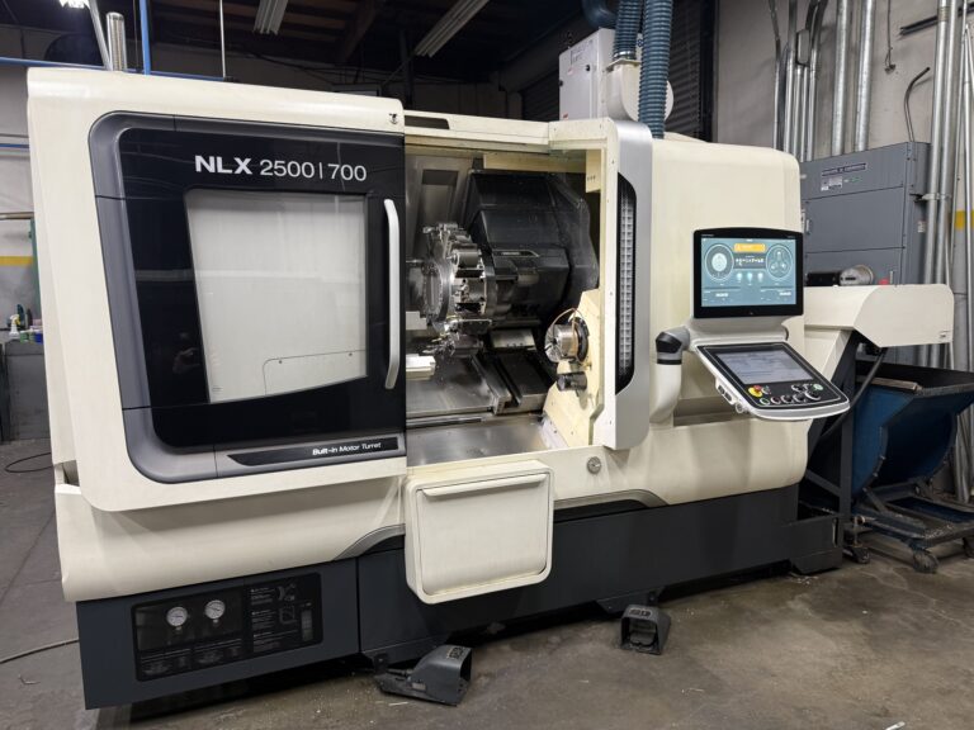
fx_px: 675
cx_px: 487
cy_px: 365
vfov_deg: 56.8
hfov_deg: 71.6
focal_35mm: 24
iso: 160
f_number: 1.78
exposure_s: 1/60
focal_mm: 6.76
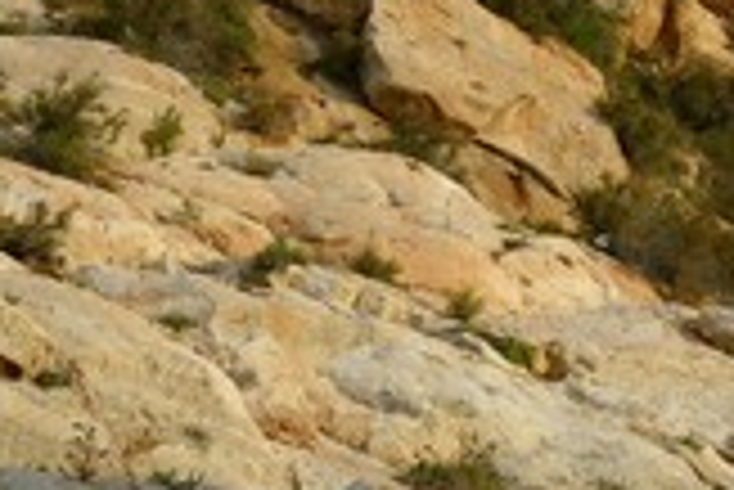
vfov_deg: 11.6
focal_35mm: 116
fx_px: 2367
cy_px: -85
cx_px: 905
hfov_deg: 16.8
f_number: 13
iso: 400
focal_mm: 45
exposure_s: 1/250
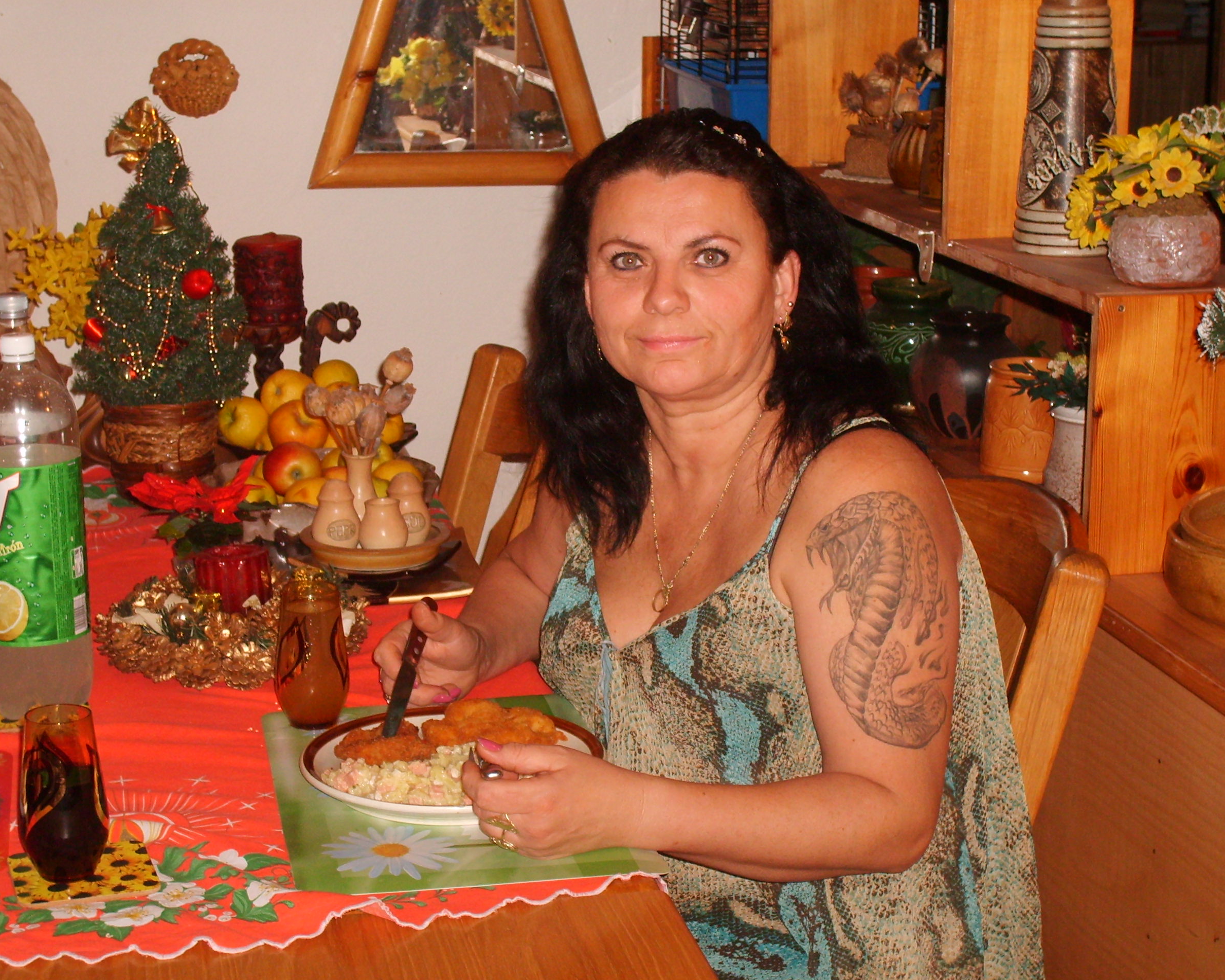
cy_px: 491
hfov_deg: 29.6
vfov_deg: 23.8
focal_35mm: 64
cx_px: 591
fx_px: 2320
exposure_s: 1/60
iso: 153
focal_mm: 10.3
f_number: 3.6
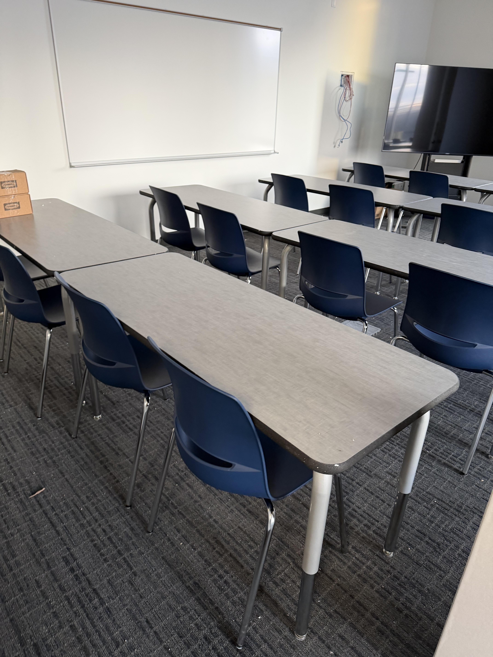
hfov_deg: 56.8
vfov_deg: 71.6
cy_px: 328
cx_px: 246
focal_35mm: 24
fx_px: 456
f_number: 1.78
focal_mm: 6.76
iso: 250
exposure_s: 1/60
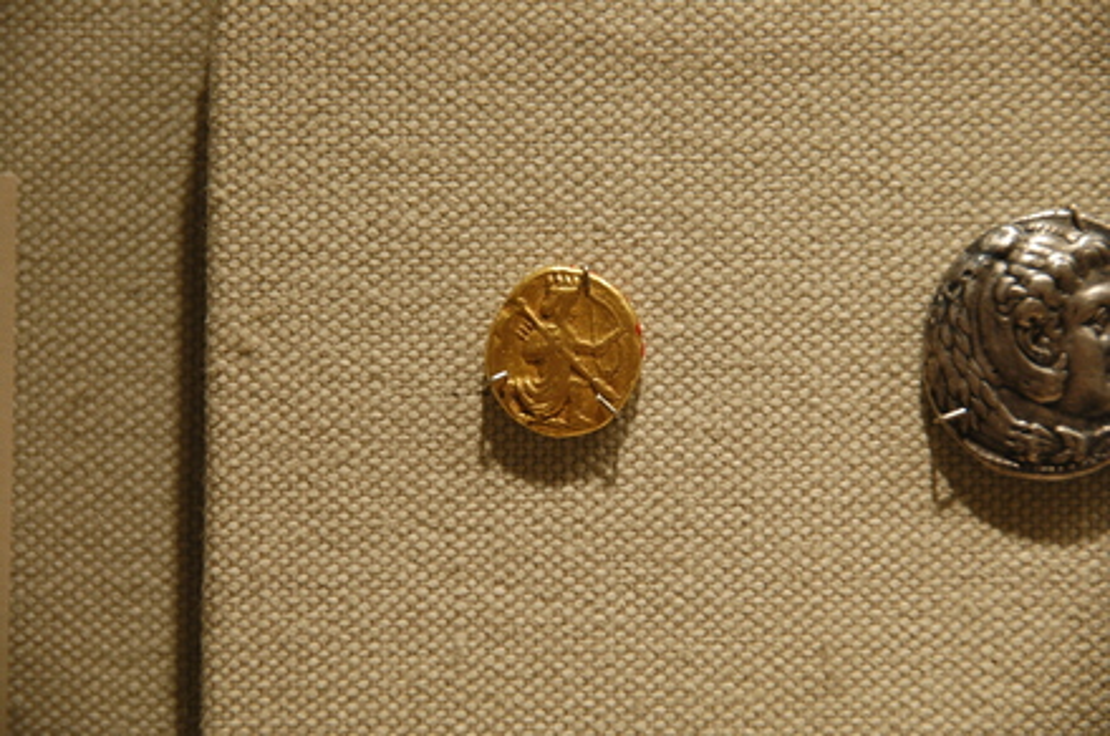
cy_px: 368
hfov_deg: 6.9
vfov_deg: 4.6
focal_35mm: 300
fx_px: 9236
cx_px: 555
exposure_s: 1/8
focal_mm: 200
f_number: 5.6
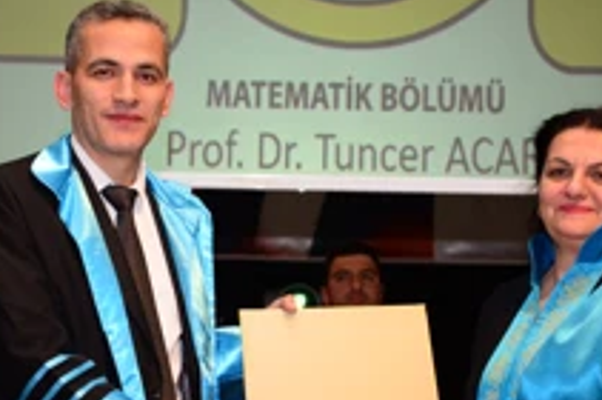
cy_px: 301
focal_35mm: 94
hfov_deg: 21.7
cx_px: 243
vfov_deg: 14.4
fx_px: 1569
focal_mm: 45
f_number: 4.2
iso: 1600
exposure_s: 1/200
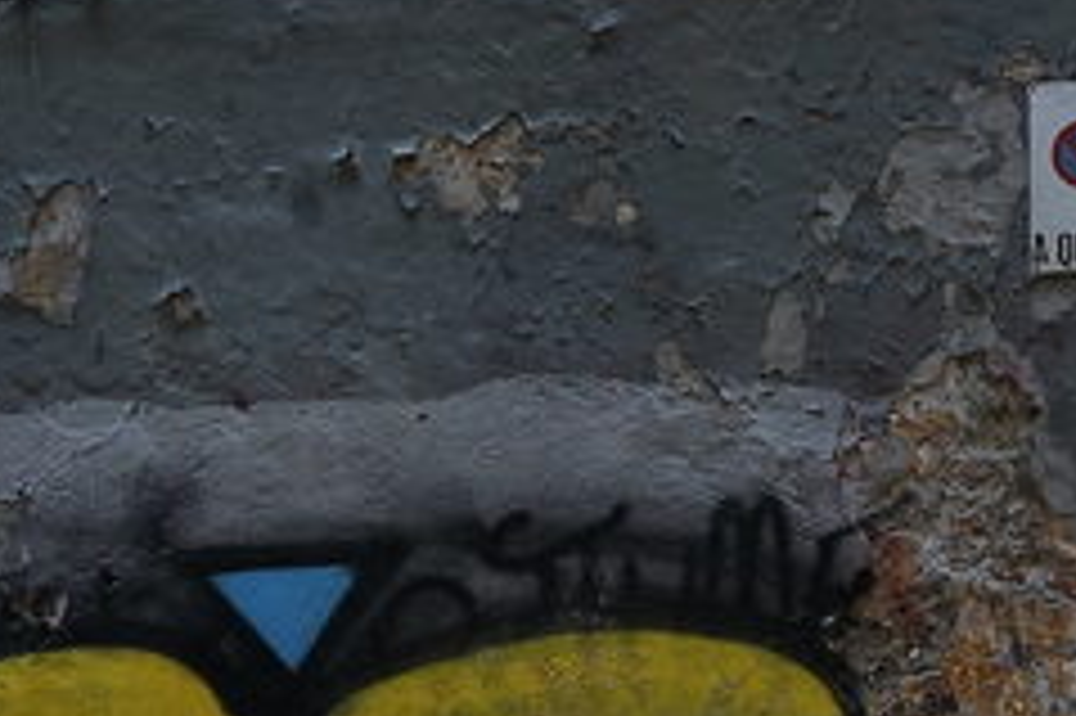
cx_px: 599
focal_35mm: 83
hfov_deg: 24.5
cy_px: 869
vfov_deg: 15.8
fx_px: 2479
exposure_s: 1/10
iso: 800
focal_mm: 33
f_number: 6.3
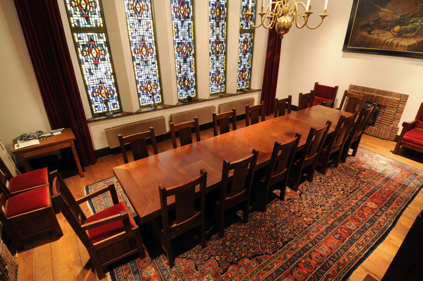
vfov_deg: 67.2
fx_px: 211
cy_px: 140
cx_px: 212
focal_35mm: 18
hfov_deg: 90.1
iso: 400
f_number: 8
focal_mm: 12
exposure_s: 1
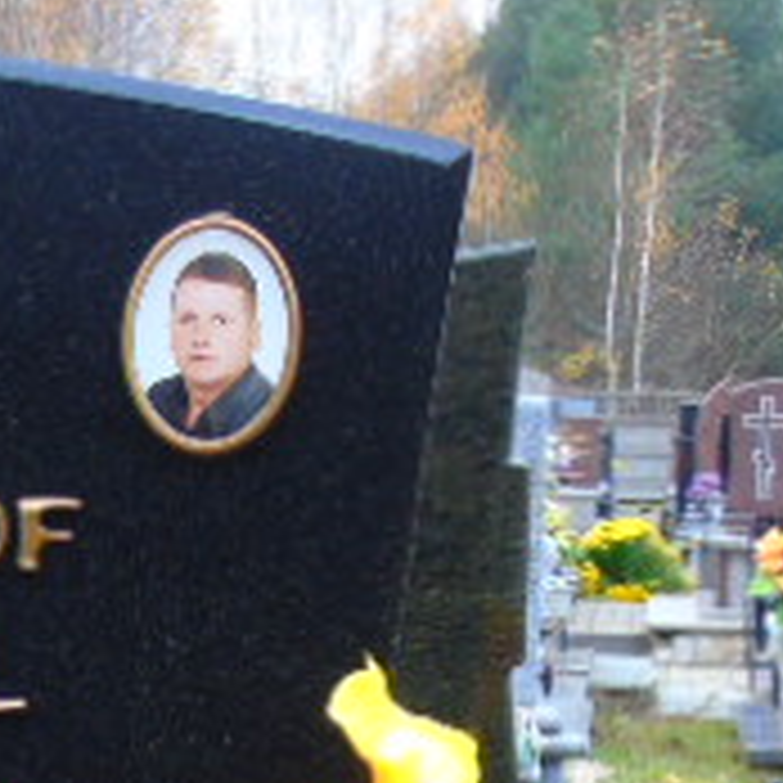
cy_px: 958
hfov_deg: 9.7
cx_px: -342
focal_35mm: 176
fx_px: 4504
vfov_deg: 9.8
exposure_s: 1/30
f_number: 4.3
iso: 100
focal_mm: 9.6
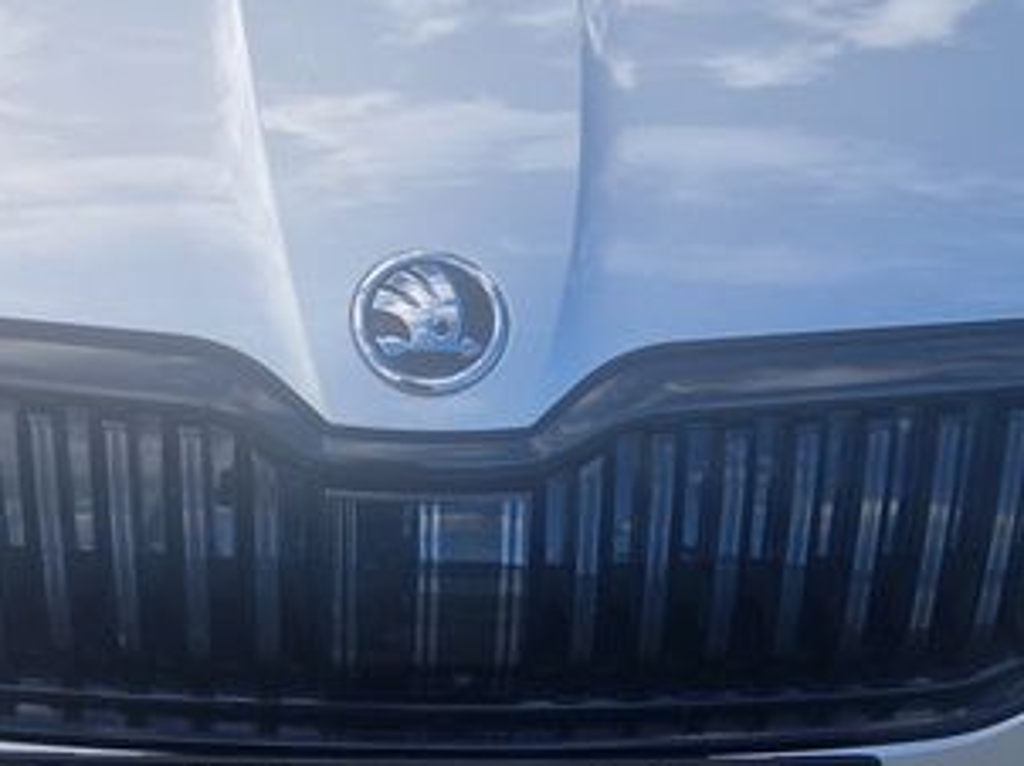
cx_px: 346
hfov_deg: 24.9
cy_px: 407
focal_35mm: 78
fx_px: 2306
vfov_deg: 18.9
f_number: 1.8
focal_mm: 5.4
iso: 50
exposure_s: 1/594
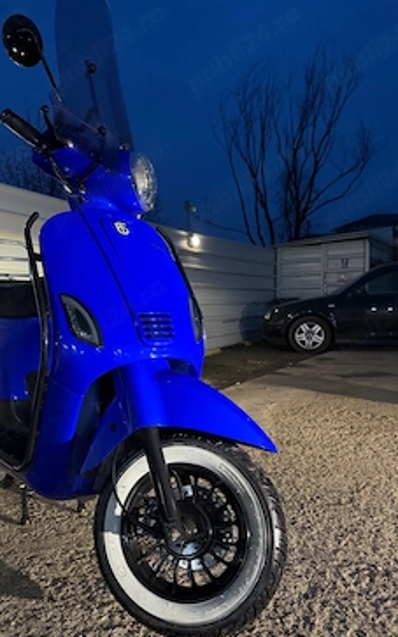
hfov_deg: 44.1
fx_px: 486
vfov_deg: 66.4
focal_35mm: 28
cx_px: 142
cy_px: 344
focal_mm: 6.76
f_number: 1.78
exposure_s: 1/42
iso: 800
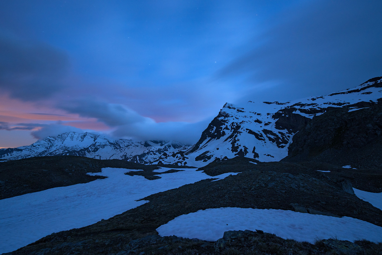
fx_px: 159
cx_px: 191
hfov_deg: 100.4
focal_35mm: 15
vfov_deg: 77.4
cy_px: 128
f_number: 10
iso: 800
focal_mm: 15
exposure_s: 63
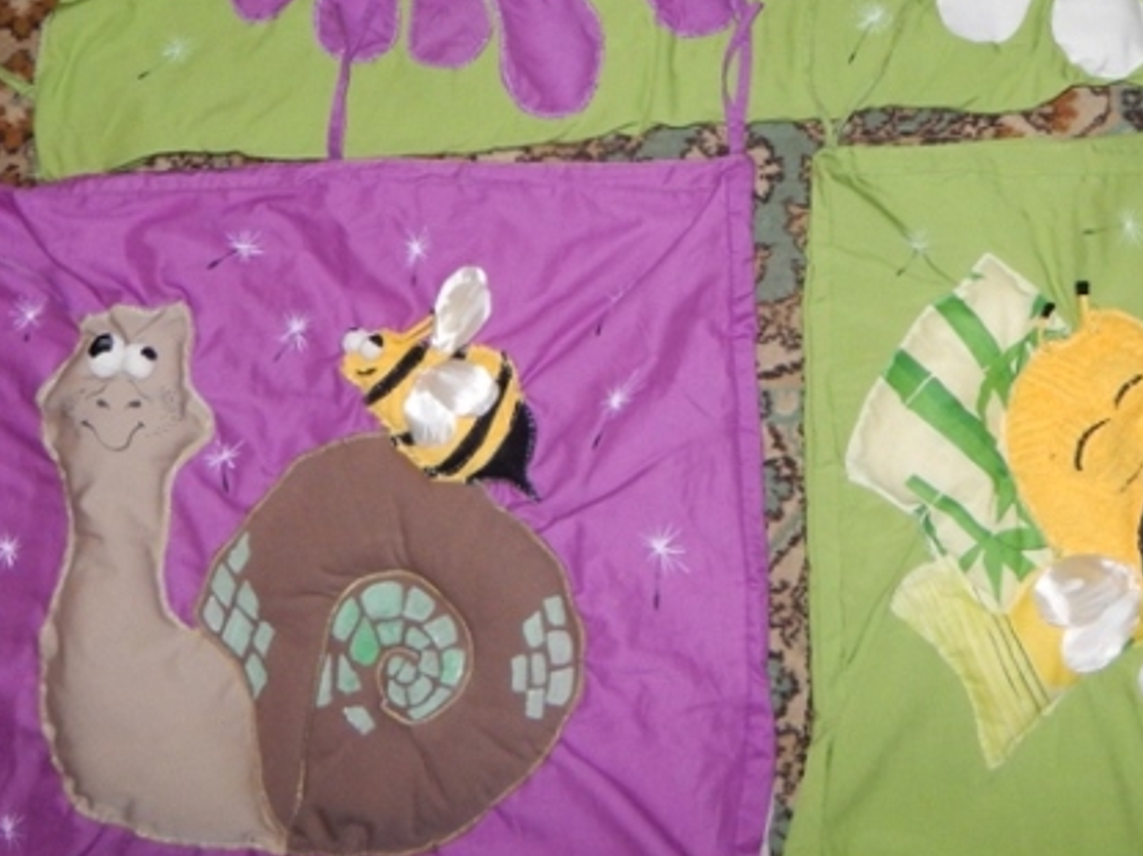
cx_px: 744
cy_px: -62
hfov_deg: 35.9
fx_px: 1750
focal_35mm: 53
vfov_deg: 25.7
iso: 200
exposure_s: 1/30
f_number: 3
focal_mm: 4
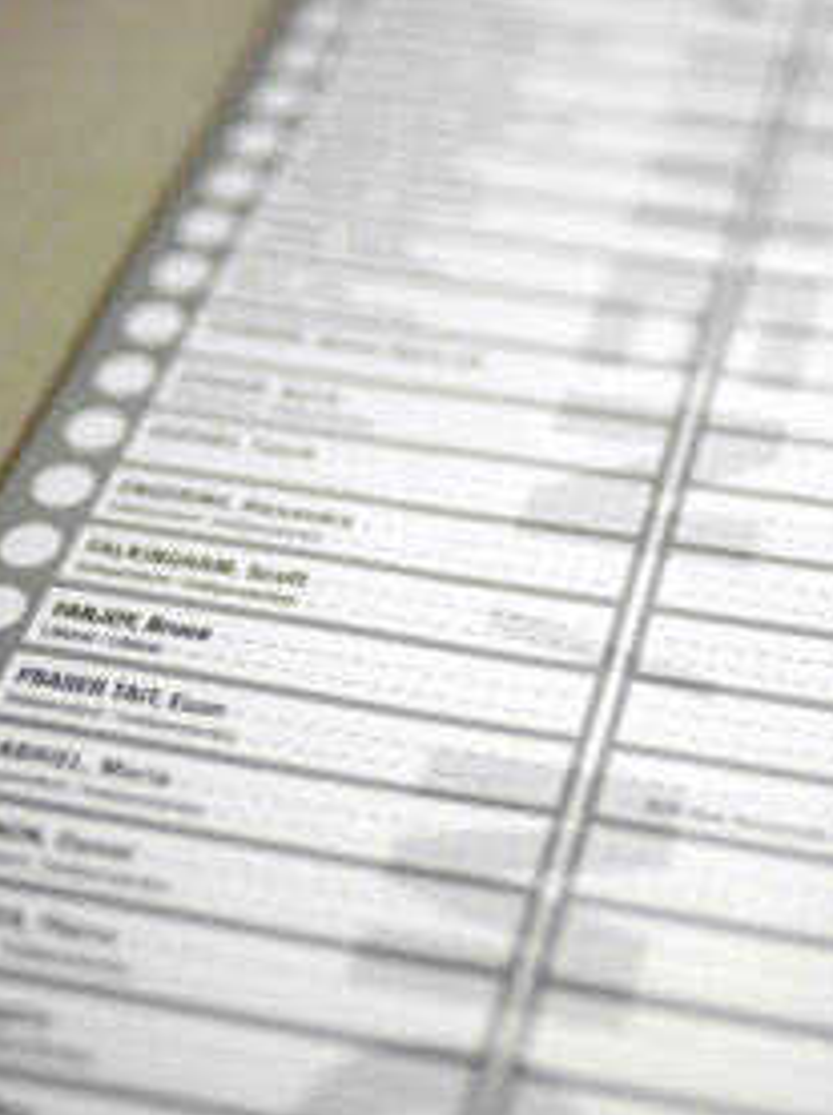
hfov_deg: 20.0
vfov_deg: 26.7
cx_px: 608
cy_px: 560
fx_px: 2348
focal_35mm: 73
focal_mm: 50
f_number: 1.2
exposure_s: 1/500
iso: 2000
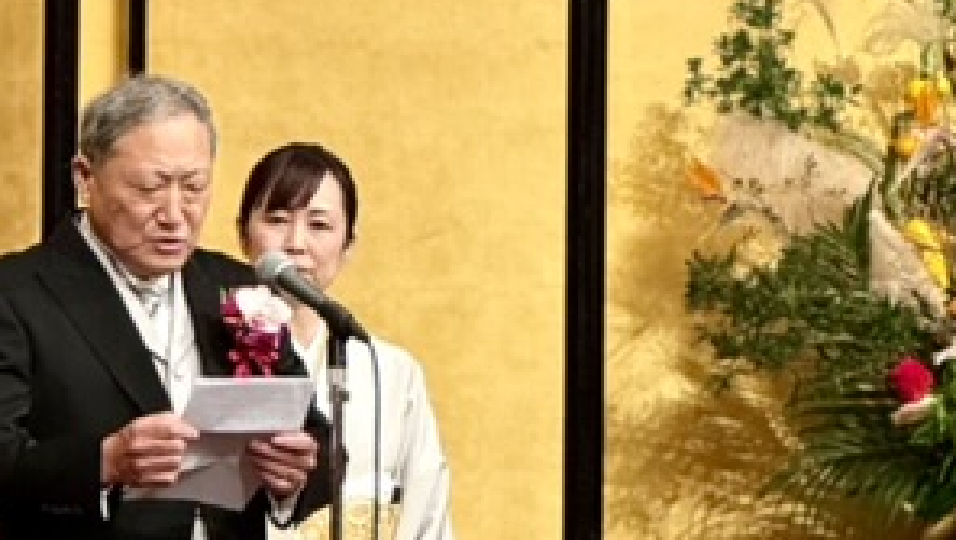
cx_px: 439
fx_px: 5378
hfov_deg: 10.2
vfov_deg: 5.7
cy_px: 469
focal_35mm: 212
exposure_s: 1/120
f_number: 2.8
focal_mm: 15.66
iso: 160
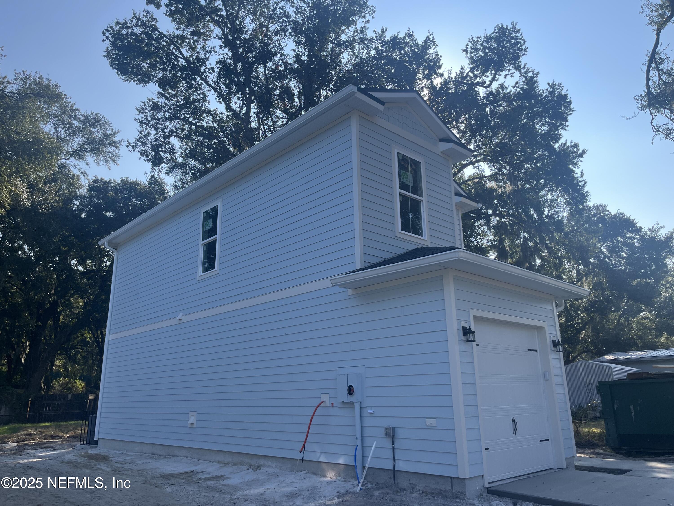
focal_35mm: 26
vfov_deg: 53.1
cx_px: 337
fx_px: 506
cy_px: 253
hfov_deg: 67.3
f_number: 1.6
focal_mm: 5.1
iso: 50
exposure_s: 1/1389
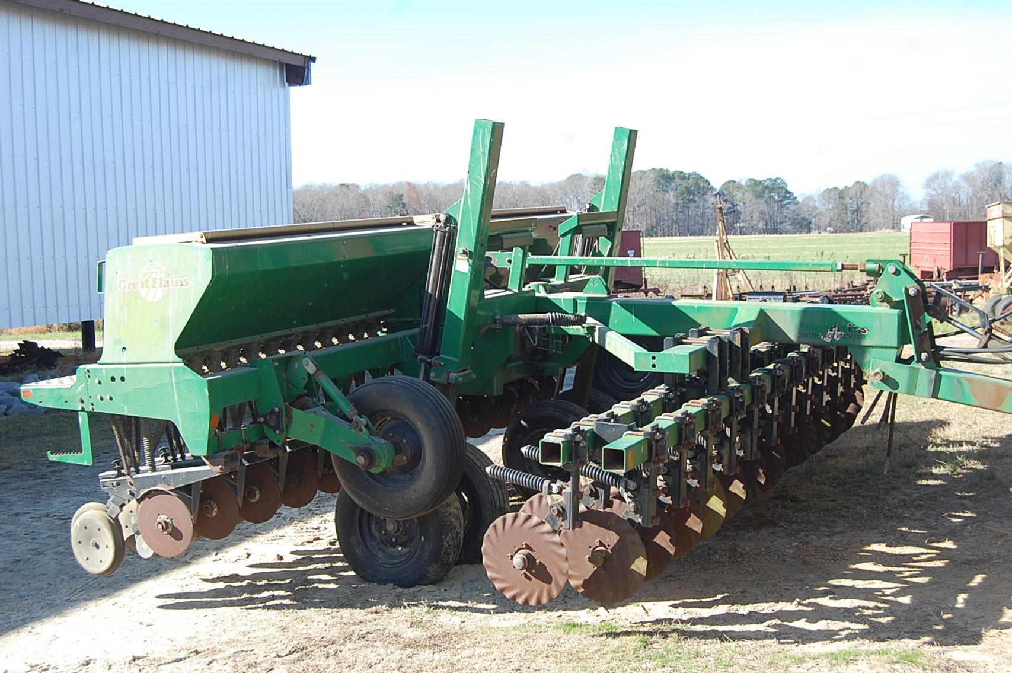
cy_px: 336
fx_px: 1306
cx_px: 506
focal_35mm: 46
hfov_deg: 42.4
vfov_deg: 28.9
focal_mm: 31
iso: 200
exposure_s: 1/160
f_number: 6.3
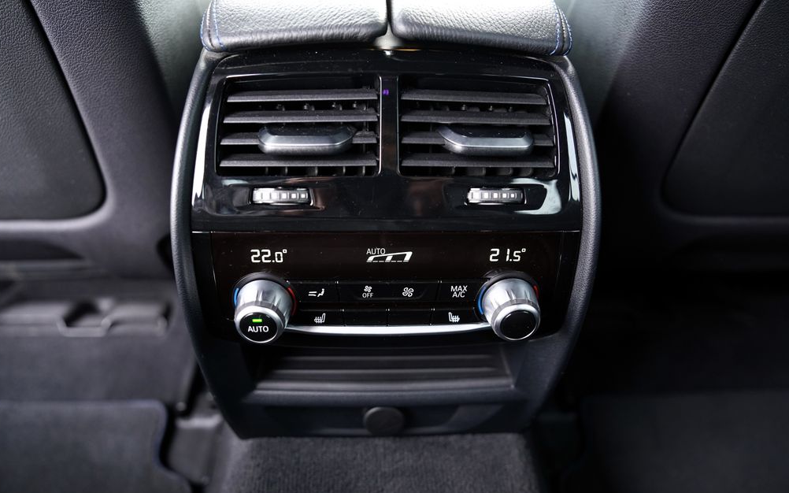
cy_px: 256
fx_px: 538
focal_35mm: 25
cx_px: 391
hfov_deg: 72.6
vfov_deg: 49.3
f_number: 2.8
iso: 1250
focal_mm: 24
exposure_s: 1/30
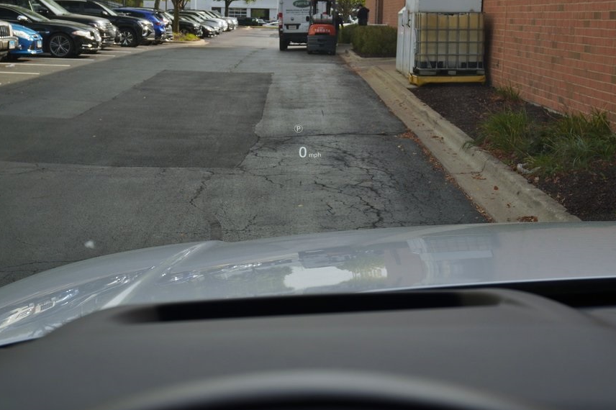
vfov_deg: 24.3
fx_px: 951
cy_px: 171
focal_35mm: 56
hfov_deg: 35.9
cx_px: 304
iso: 100
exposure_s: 1/160
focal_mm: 31
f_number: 8
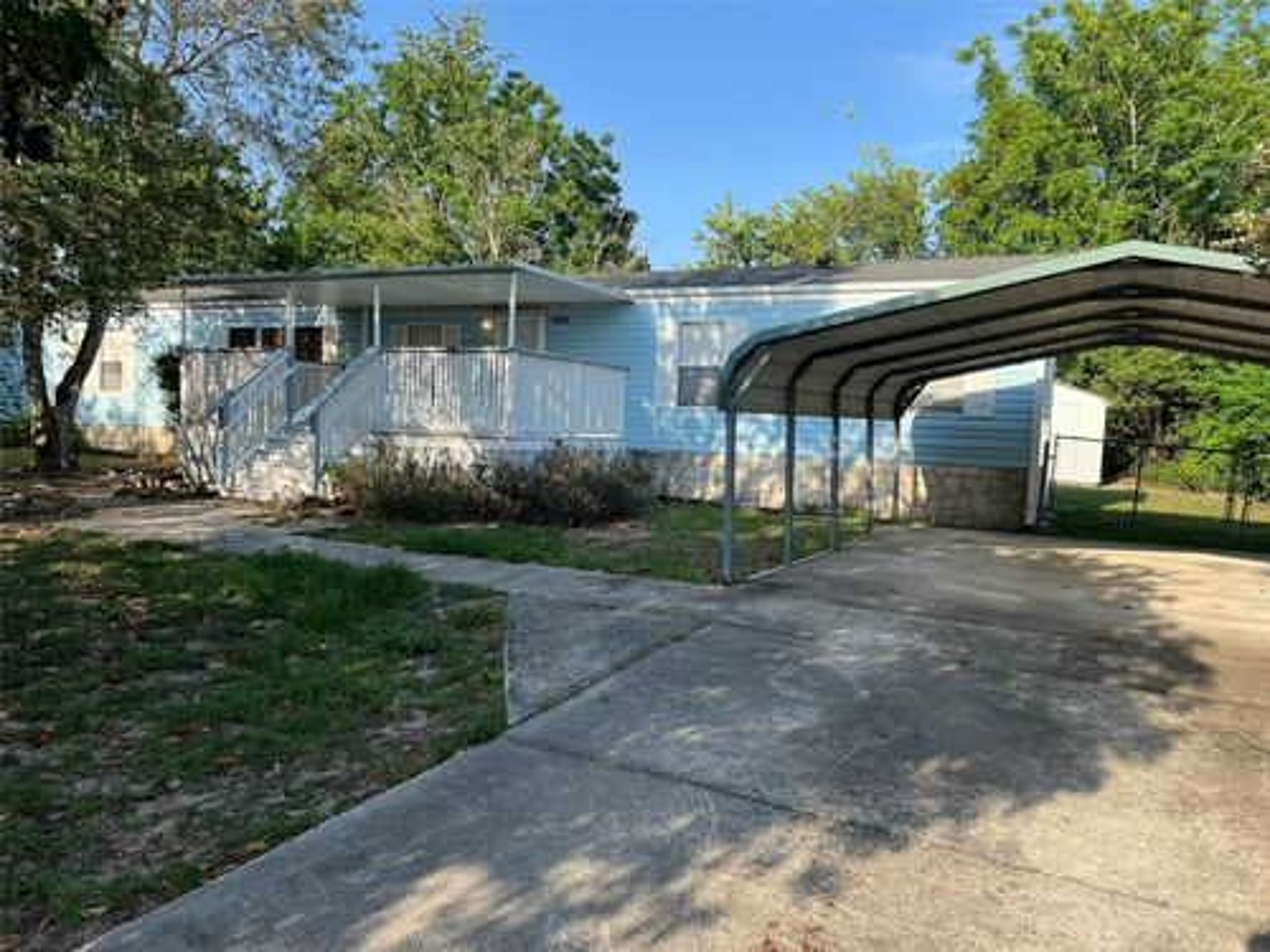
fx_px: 954
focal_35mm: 26
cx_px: 635
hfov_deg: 67.3
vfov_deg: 53.1
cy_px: 476
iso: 50
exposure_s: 1/1252
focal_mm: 5.7
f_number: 1.5
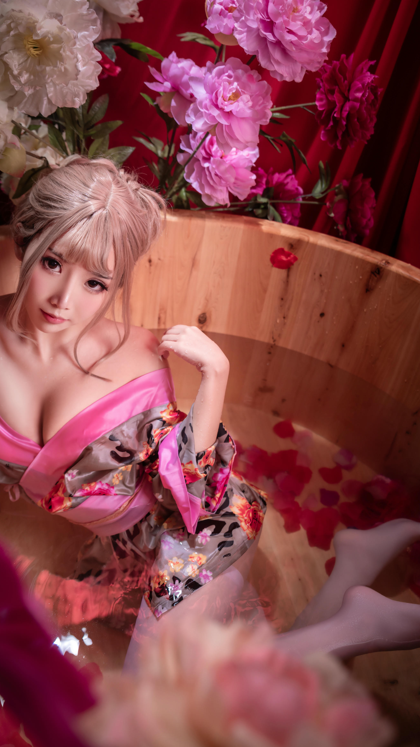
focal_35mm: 36
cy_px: 374
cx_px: 208
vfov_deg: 55.3
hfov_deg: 32.8
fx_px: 713
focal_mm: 34
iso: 100
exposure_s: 1/200
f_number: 4
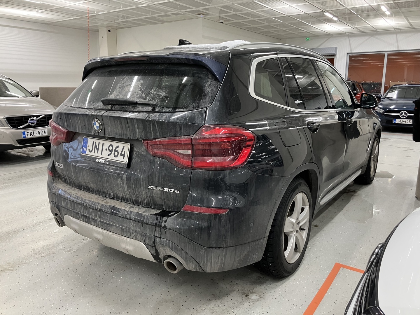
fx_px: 340
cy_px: 158
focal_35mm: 28
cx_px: 210
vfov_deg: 49.7
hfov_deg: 63.4
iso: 125
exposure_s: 1/50
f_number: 1.8
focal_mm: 3.99
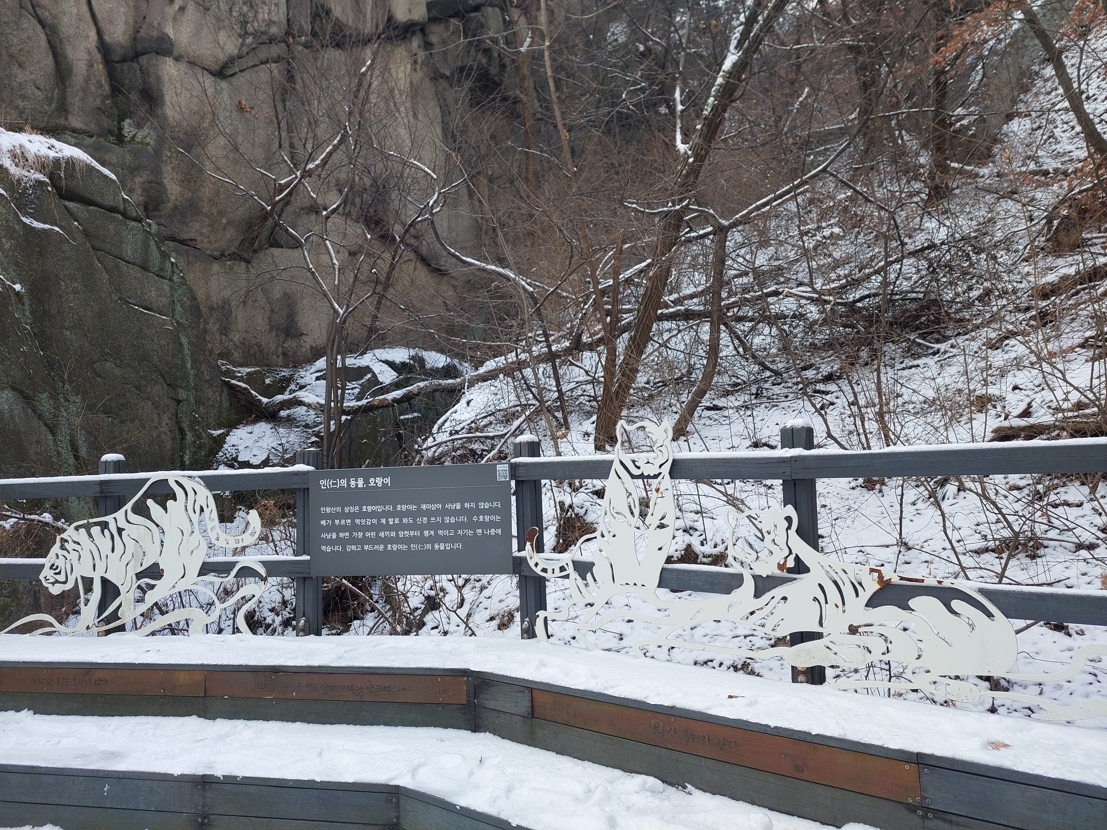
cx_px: 554
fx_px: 799
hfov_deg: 69.4
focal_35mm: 25
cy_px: 415
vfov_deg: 54.9
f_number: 1.8
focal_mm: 5.23
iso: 40
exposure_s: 1/334
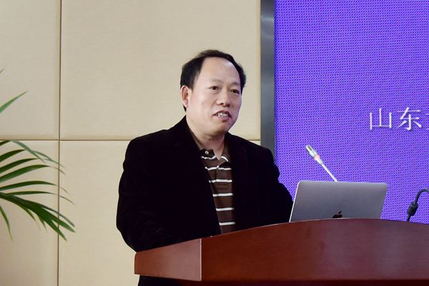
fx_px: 286
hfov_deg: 73.7
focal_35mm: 24
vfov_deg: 53.1
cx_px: 214
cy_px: 143
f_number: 5
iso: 800
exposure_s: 1/100
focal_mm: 24
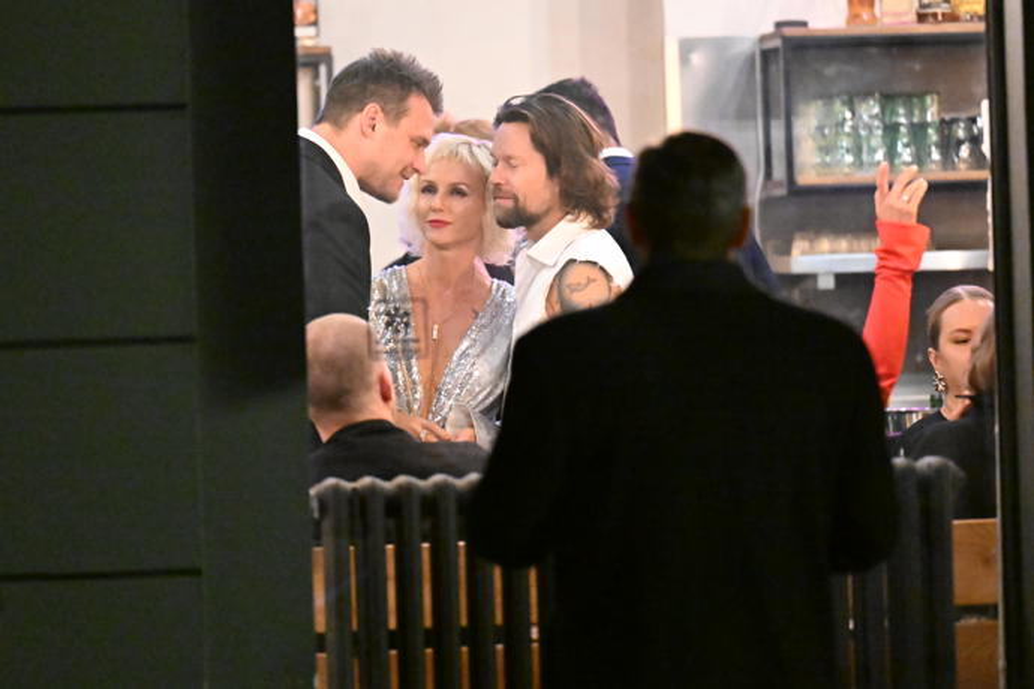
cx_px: 517
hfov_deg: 6.9
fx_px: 8616
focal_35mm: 300
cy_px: 344
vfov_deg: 4.6
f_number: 2.8
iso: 20000
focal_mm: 200
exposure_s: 1/200
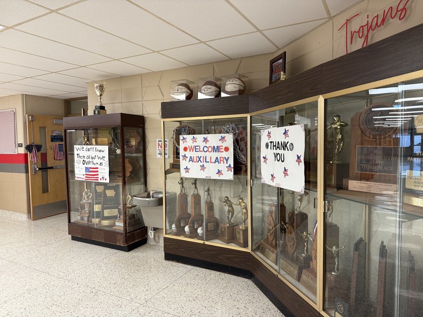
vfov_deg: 56.8
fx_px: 293
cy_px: 158
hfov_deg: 71.6
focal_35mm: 24
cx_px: 212
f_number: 1.78
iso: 160
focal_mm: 6.76
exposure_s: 1/60
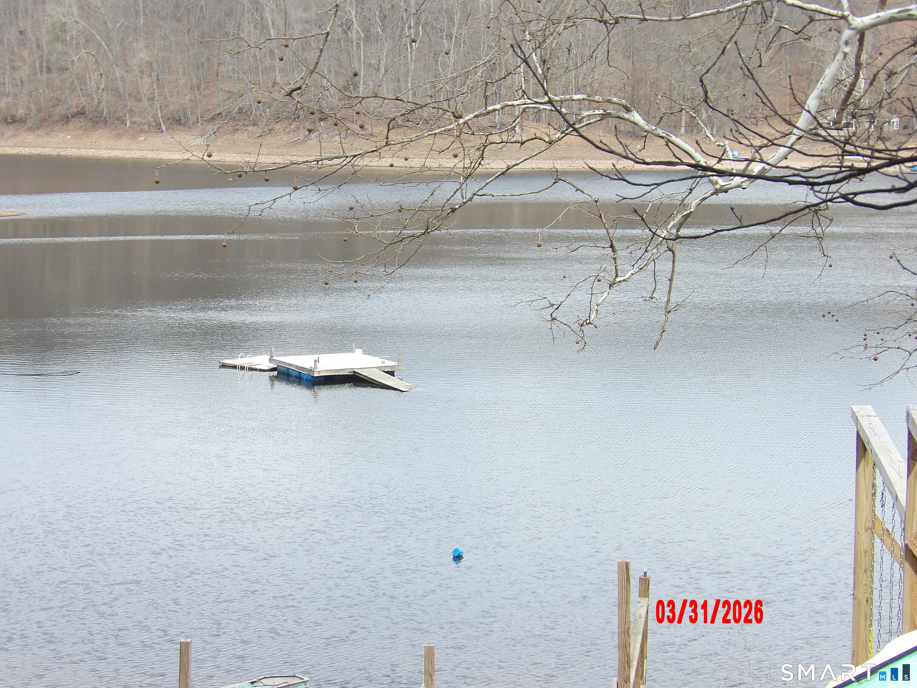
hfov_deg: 27.0
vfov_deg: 20.4
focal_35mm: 72
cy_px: 344
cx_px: 458
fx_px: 1907
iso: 100
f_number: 4.1
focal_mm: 13
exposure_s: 1/319
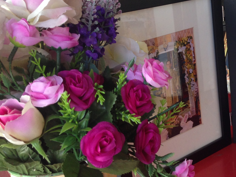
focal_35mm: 67
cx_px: 223
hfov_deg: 27.7
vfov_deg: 21.9
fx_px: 457
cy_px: 104
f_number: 2.4
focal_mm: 4.12
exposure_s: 1/120
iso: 80
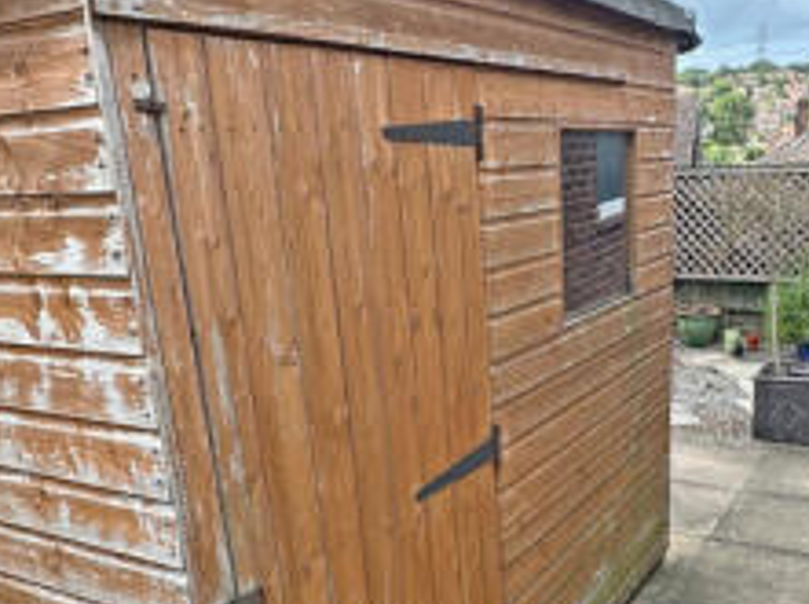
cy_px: 434
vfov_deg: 37.8
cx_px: 492
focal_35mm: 37
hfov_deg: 49.8
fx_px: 863
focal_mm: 2.22
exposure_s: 1/406
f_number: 2.2
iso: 40
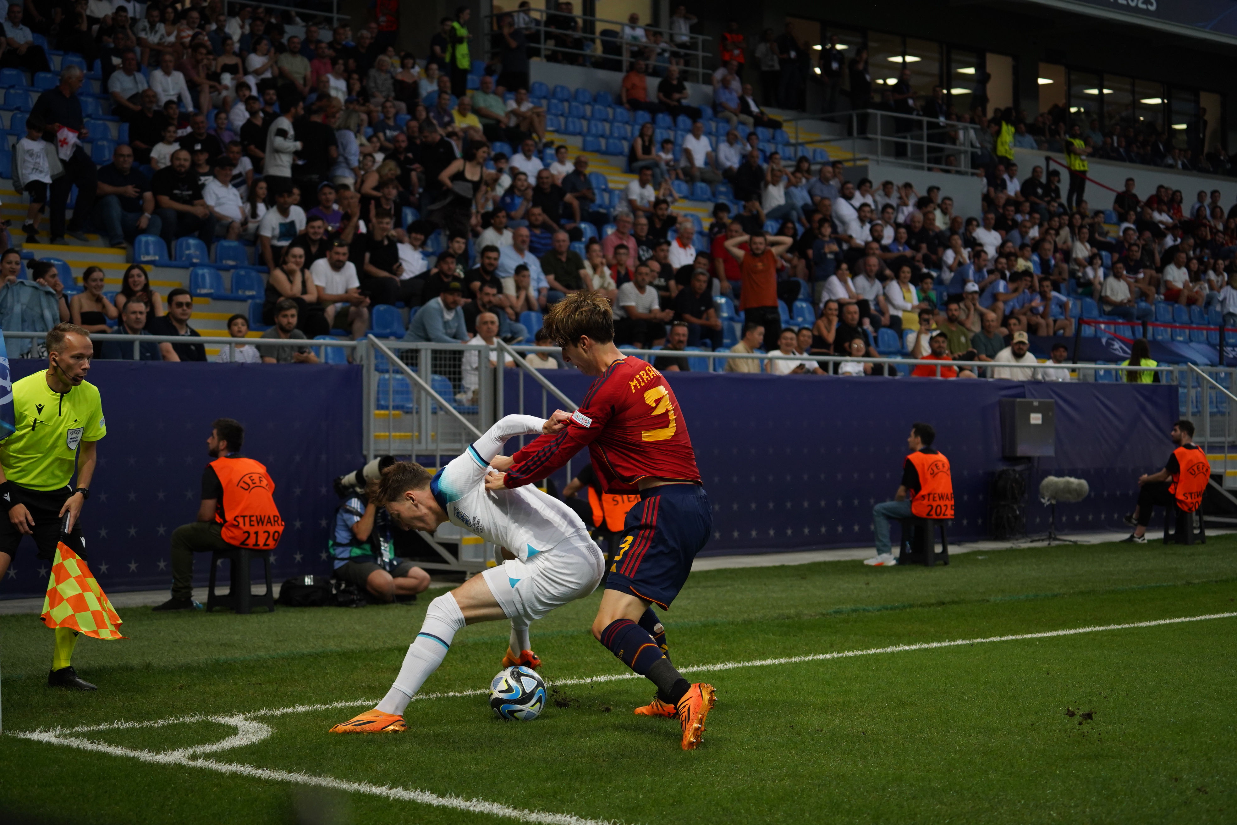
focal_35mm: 70
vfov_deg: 19.5
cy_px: 412
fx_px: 2405
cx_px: 618
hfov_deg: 28.8
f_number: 4
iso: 2000
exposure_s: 1/1000
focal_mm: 70
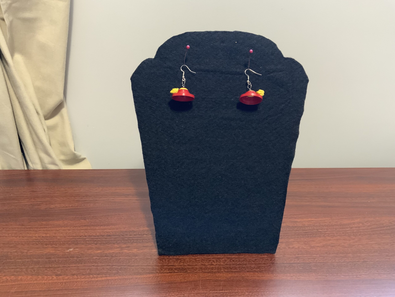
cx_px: 198
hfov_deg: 61.7
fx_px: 331
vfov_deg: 48.2
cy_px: 148
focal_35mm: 29
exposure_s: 1/40
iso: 200
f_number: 1.8
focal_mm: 3
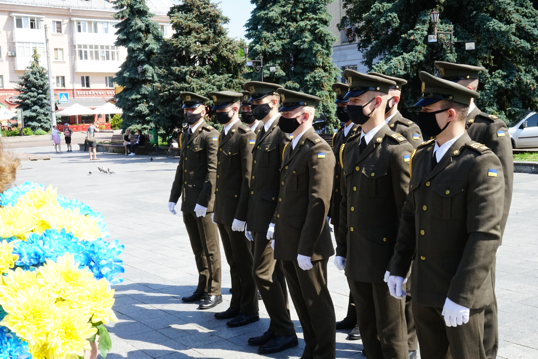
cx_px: 273
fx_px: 643
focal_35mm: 43
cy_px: 176
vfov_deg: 31.2
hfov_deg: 45.4
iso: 1600
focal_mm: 39
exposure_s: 1/125
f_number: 25
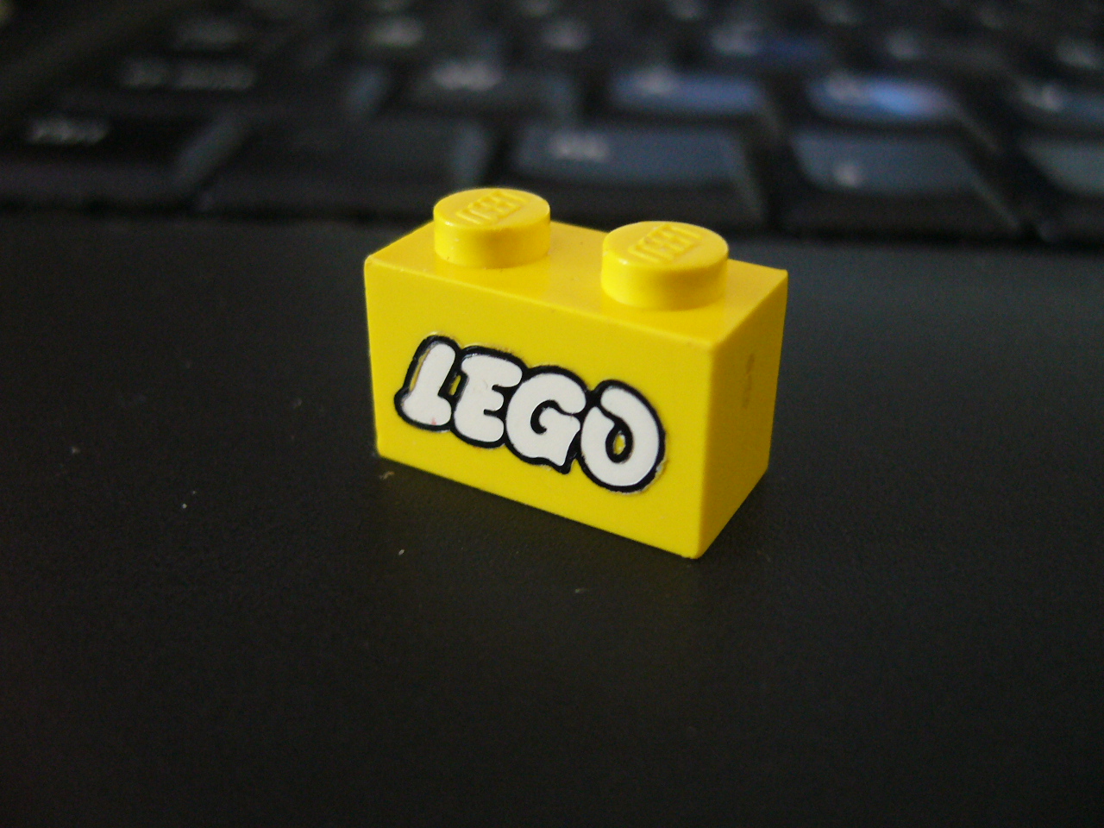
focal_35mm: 35
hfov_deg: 52.6
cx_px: 552
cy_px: 414
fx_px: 1116
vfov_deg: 40.7
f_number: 2.8
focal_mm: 5.8
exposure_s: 1/1.3
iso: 200
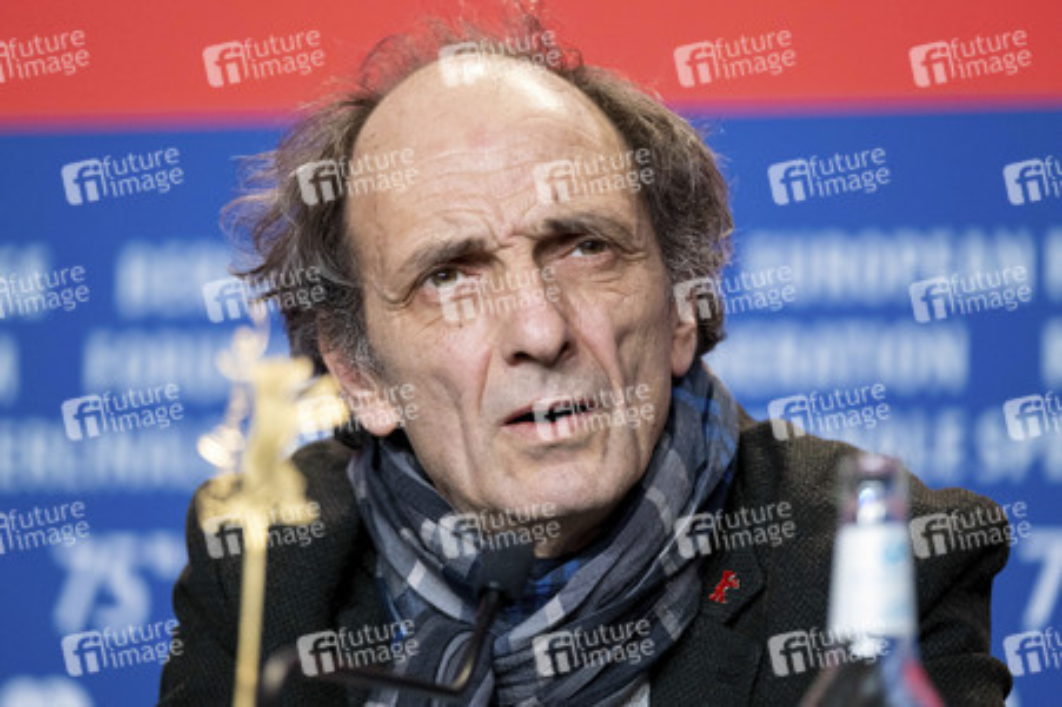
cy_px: 354
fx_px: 6190
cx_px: 531
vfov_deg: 6.5
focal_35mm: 210
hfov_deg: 9.8
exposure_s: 1/210
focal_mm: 140
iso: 2000
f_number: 2.8
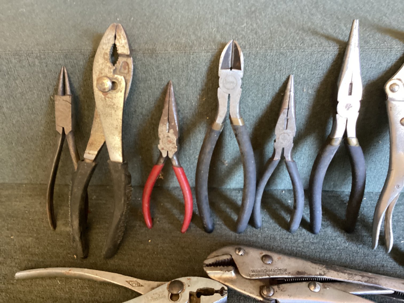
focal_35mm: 31
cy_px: 152
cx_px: 202
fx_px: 362
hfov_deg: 58.3
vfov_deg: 45.4
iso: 320
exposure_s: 1/25
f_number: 2.4
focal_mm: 3.3
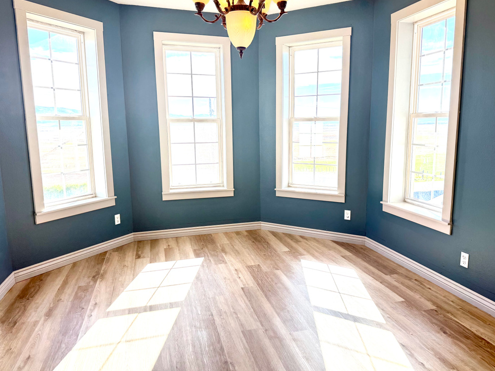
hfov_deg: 69.4
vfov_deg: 54.9
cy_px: 179
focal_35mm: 25
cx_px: 252
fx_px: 357
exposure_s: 1/660
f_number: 1.78
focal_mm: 6.76
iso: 100
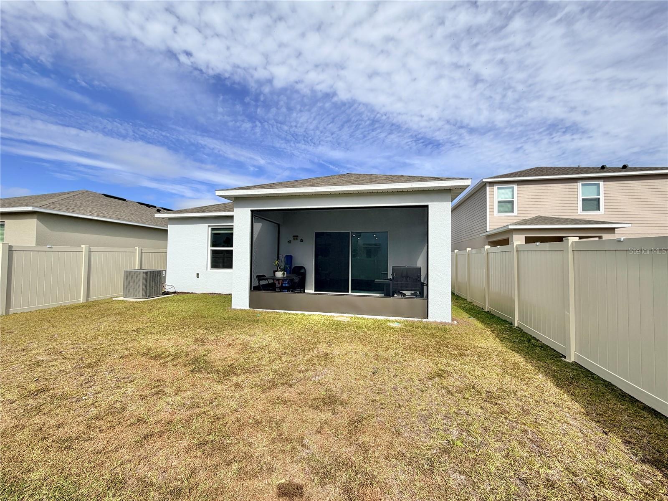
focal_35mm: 14
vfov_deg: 85.7
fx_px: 270
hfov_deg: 102.1
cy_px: 250
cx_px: 334
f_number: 2.2
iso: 20
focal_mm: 2.22
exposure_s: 1/1033
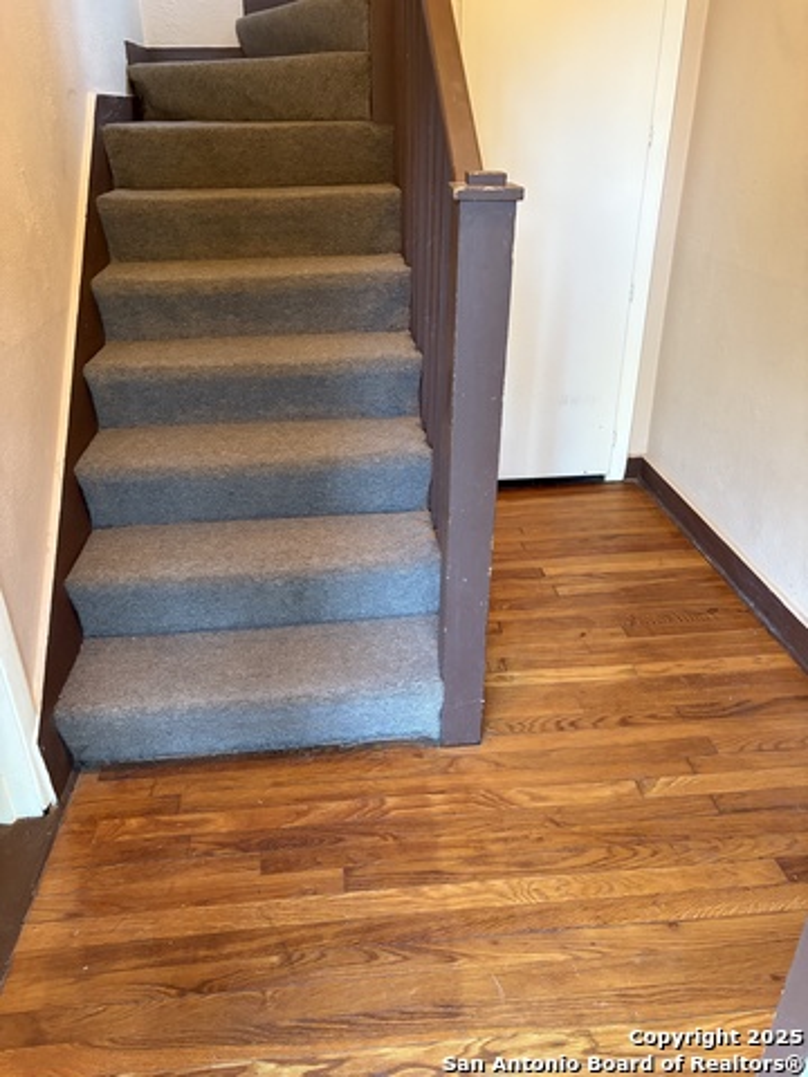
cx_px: 404
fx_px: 809
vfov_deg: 67.3
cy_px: 538
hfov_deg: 53.1
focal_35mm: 26
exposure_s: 1/60
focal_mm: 5.96
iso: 400
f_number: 1.6
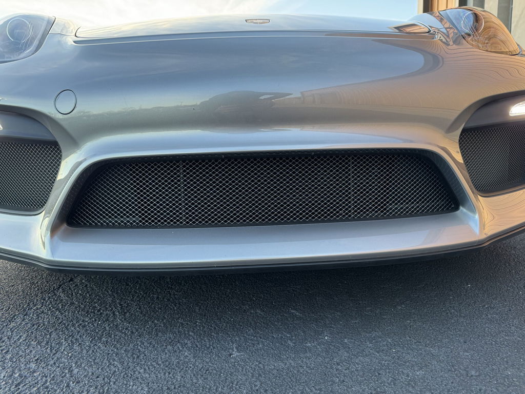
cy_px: 197
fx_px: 364
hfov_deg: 71.6
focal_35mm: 24
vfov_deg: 56.8
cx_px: 262
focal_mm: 6.86
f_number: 1.78
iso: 100
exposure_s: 1/121
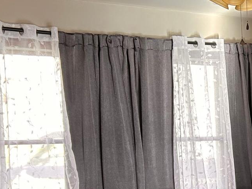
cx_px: 310
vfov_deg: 17.3
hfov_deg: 21.7
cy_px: 194
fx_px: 604
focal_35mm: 83
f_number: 1.5
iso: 100
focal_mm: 5.7
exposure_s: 1/60
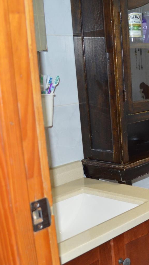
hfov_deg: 18.7
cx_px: 220
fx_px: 400
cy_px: 148
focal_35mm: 57
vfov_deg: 36.6
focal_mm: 18
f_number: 3.5
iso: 560
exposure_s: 1/60
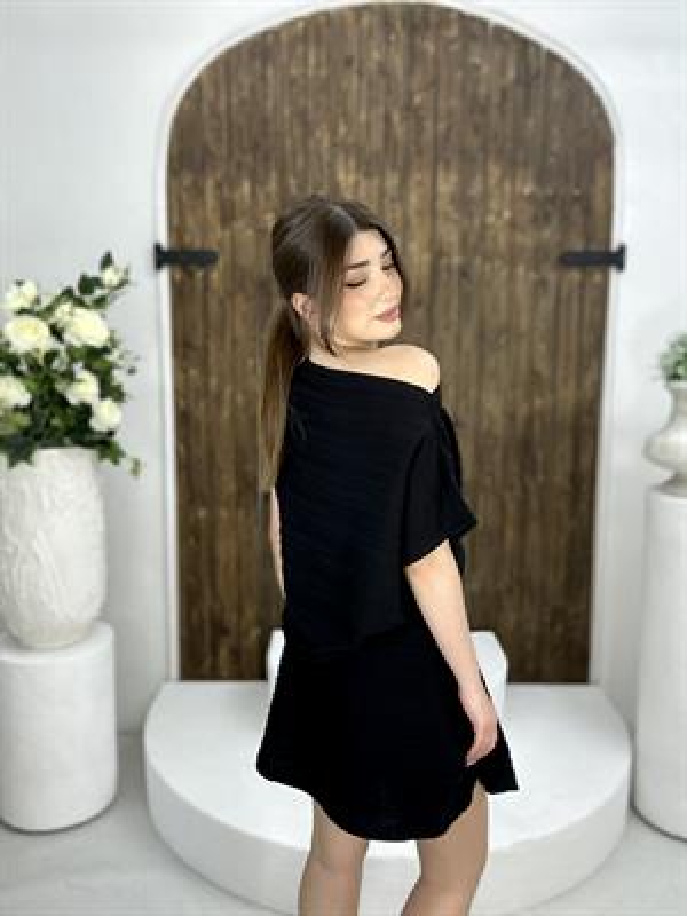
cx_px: 344
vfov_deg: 60.0
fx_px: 794
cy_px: 458
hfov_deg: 46.8
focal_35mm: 30
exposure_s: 1/100
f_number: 1.9
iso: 40
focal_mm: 2.69
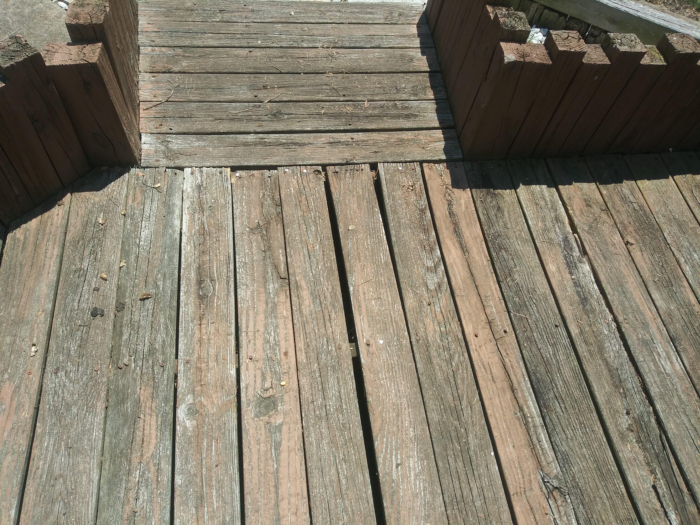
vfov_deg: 53.1
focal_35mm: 26
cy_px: 262
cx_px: 350
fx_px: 526
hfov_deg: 67.3
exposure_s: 1/1276
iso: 50
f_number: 2.2
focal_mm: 3.52
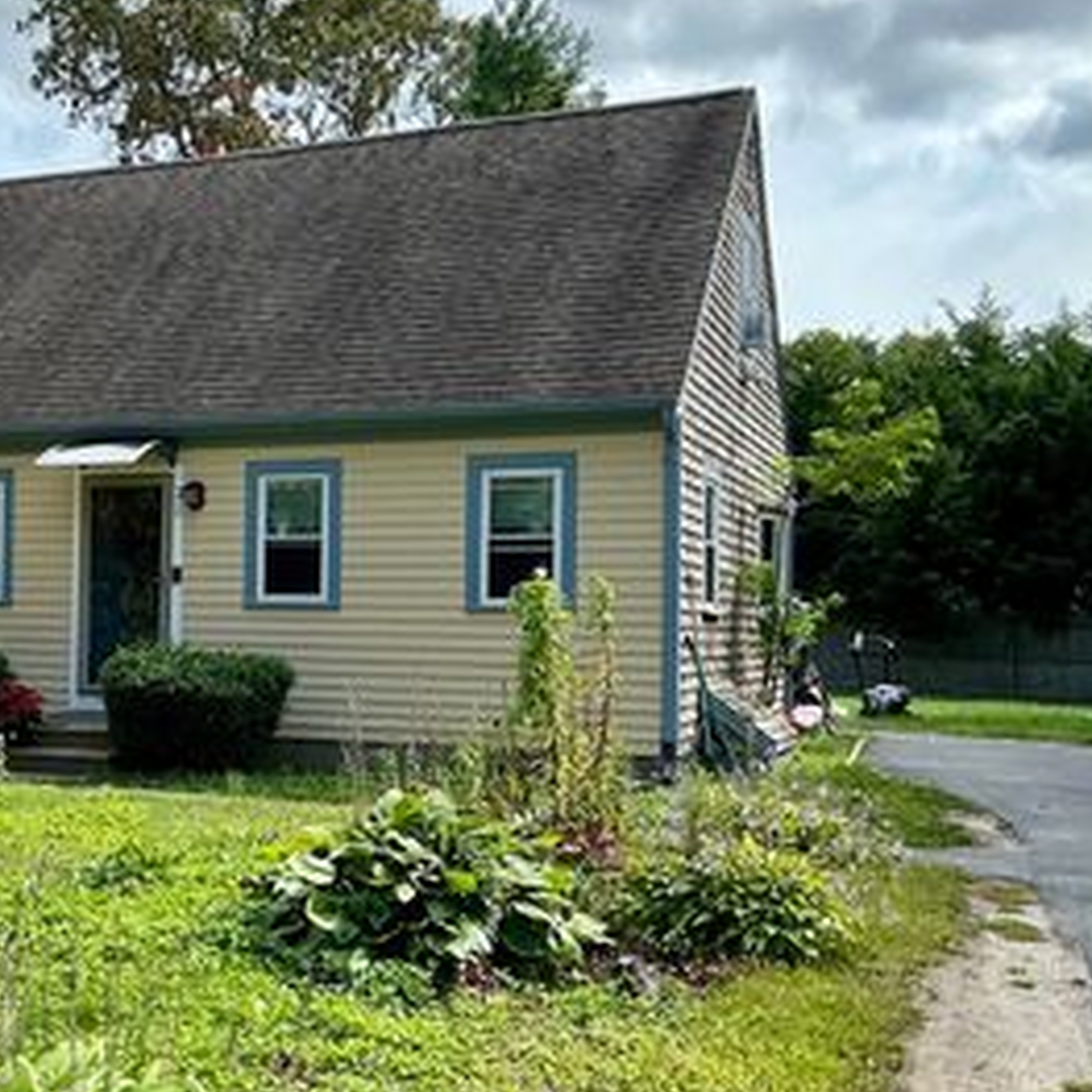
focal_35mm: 47
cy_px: 592
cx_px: 149
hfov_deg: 34.4
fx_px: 1677
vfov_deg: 36.0
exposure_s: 1/666
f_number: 1.8
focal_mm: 3
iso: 25
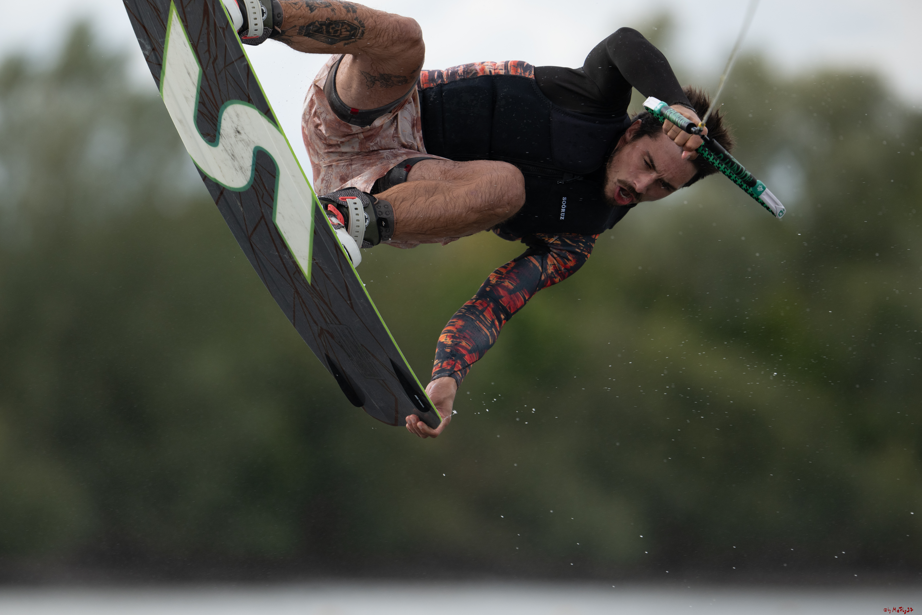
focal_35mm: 422
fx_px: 10807
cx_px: 440
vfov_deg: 3.3
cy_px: 298
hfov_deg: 4.9
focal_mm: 400
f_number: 4.5
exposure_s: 1/2000
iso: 400
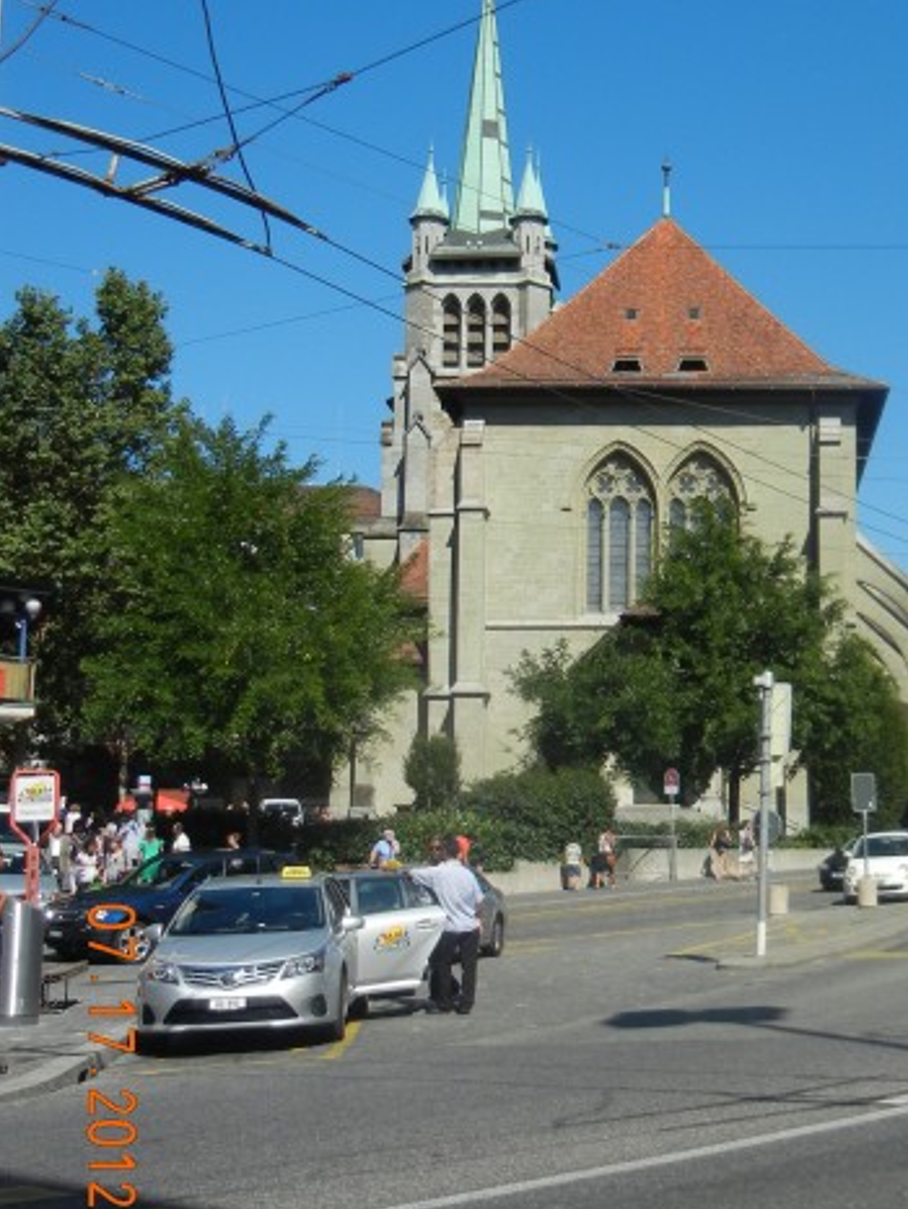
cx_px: 703
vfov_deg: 34.3
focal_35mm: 56
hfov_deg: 25.7
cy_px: 519
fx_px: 1957
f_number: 7.2
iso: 160
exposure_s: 1/440
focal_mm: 6.2
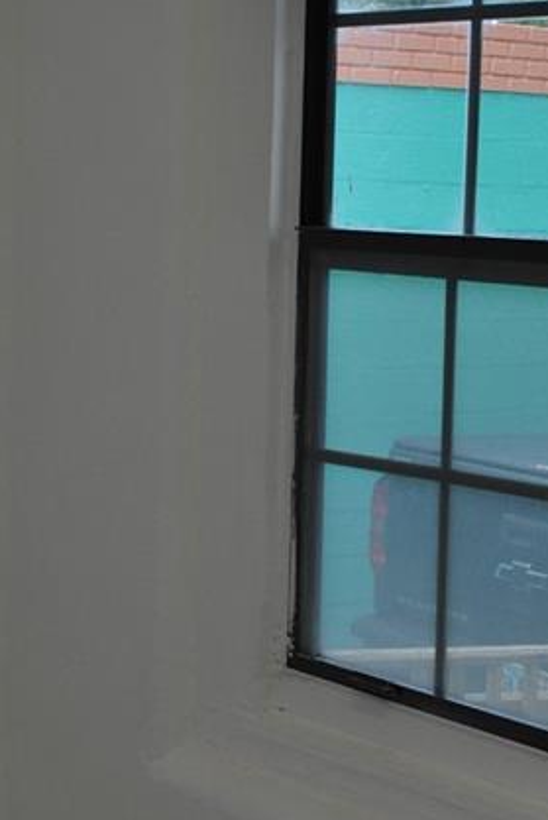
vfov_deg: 21.4
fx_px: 2164
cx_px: 329
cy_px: 480
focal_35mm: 95
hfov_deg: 14.4
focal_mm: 22
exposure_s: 1/125
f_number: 5.6
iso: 100
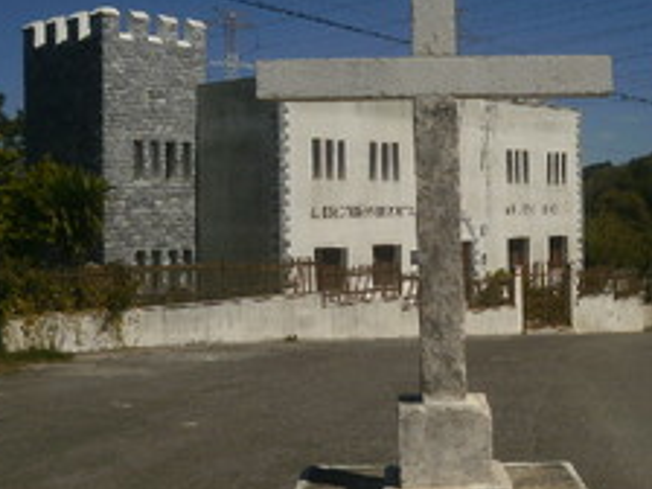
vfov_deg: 25.2
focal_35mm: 58
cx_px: 451
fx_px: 1092
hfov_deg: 32.9
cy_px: 205
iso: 100
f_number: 7.8
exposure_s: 1/1000
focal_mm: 4.65
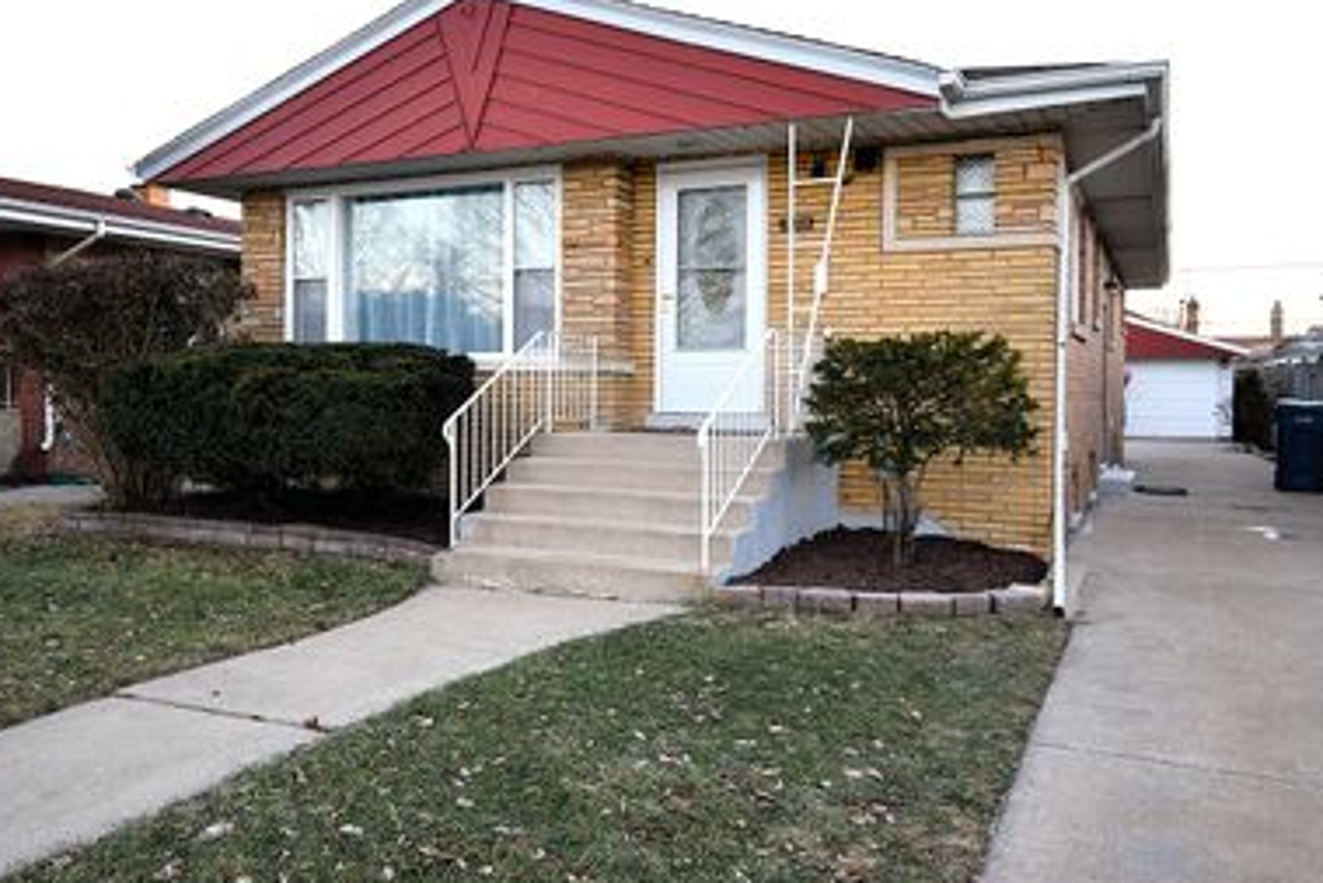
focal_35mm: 29
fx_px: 1066
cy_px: 400
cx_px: 656
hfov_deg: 63.6
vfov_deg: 44.9
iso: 400
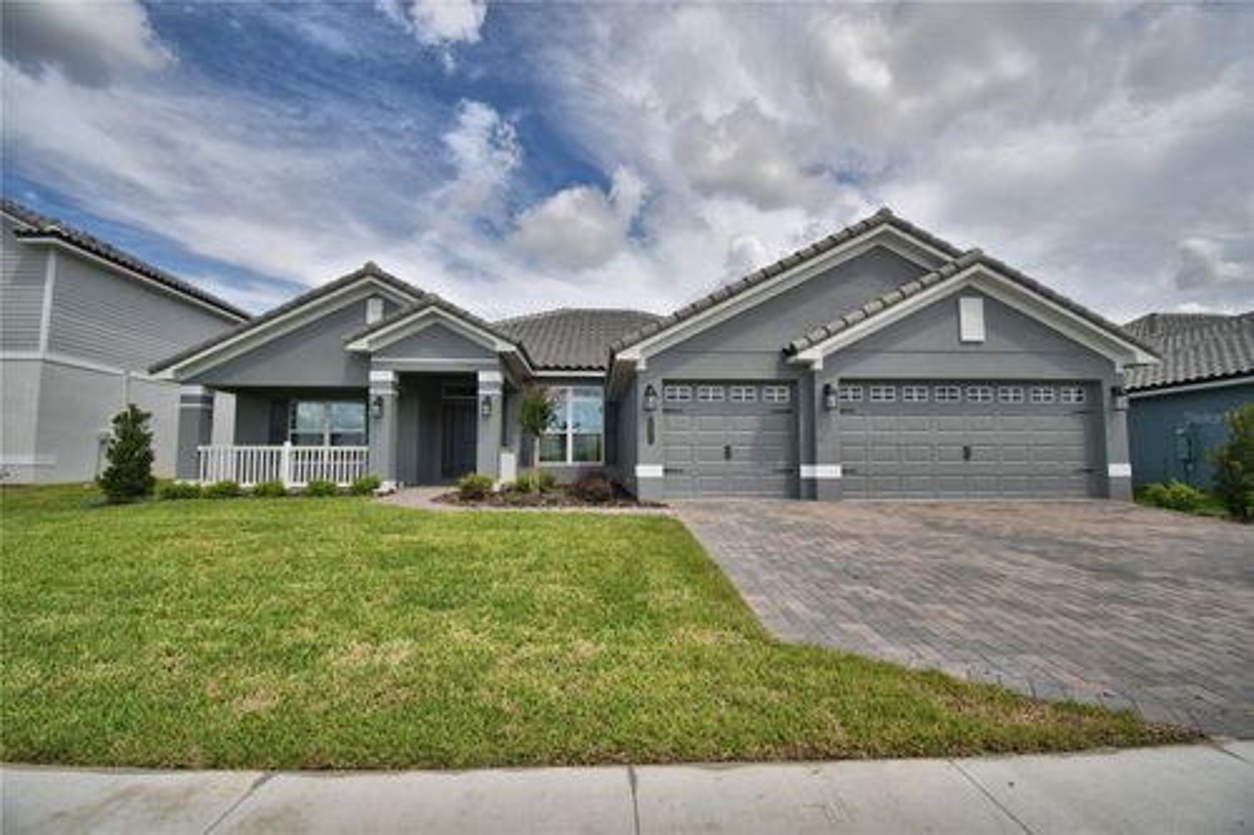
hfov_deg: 100.4
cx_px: 627
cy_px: 418
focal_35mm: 15
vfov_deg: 77.3
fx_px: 522
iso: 100
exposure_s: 1/1600
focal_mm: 10
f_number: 4.5
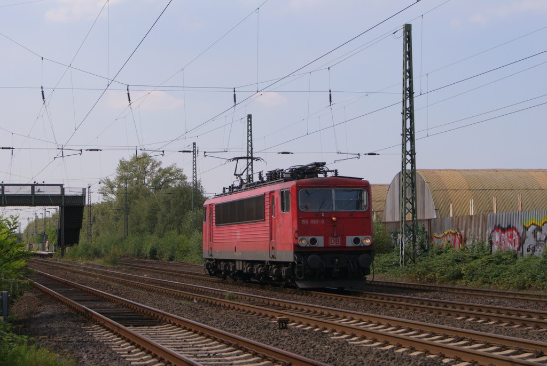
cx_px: 274
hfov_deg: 24.6
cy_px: 183
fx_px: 1255
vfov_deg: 16.6
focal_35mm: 82
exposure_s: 1/1000
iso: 200
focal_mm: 55
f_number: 10
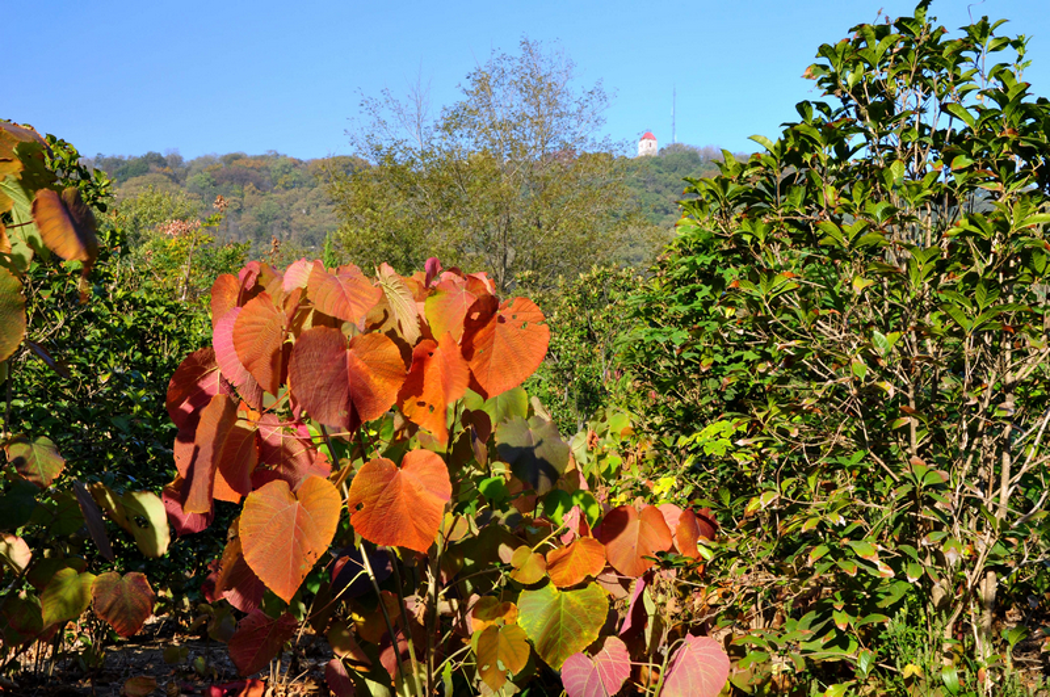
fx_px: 1223
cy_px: 348
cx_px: 525
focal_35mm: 42
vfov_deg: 31.8
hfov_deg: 46.5
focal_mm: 28
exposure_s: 1/8
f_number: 16
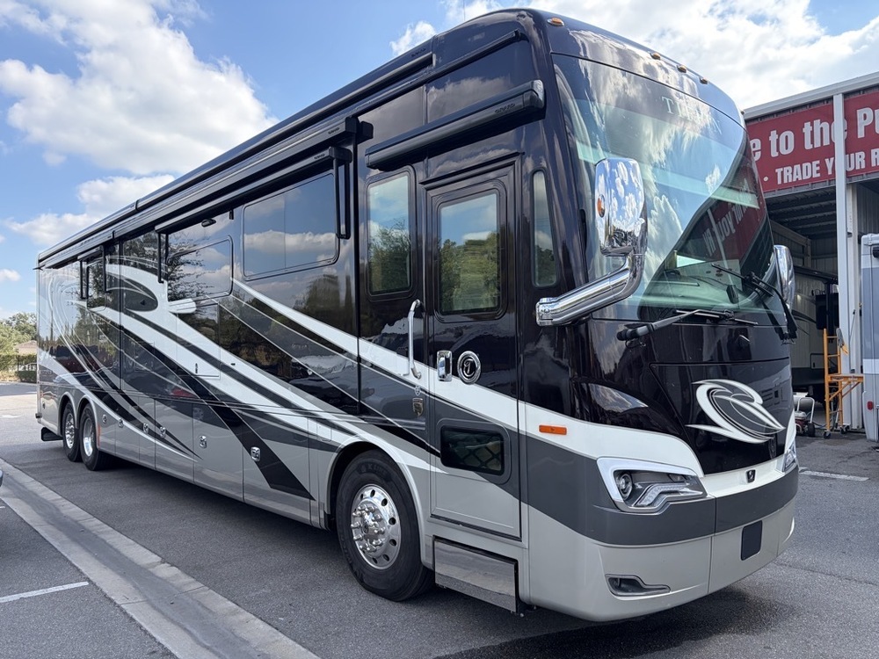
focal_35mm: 26
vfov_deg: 53.1
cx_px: 440
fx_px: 660
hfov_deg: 67.3
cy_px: 330
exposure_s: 1/1393
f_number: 1.6
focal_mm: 5.96
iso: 64
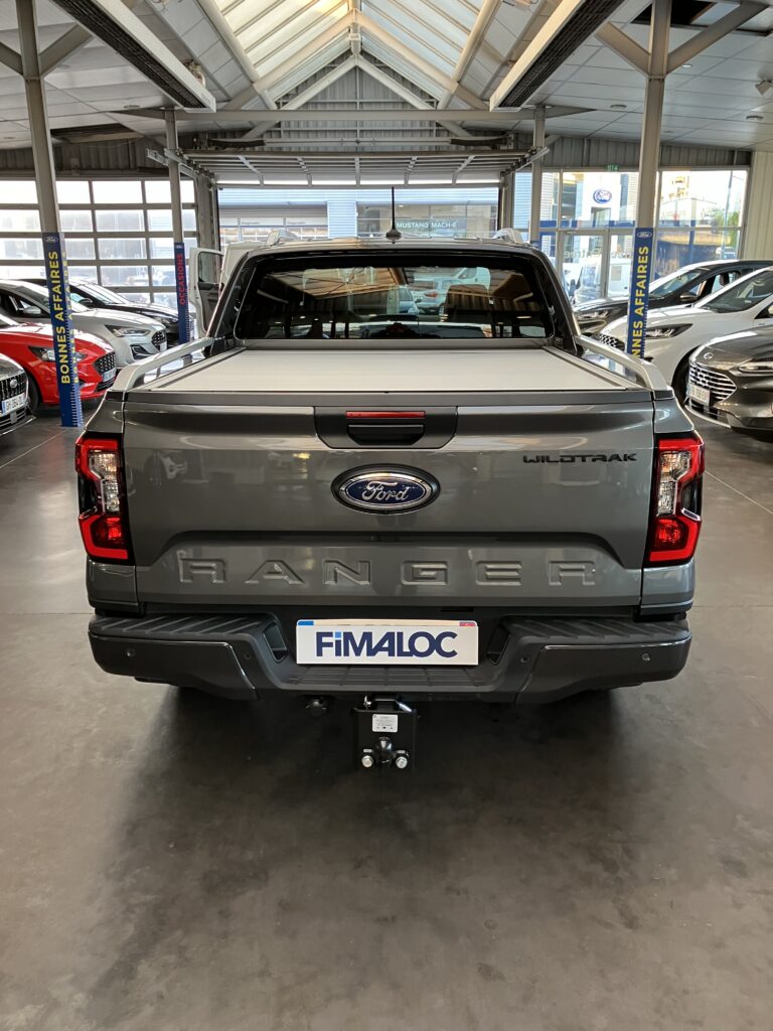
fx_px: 834
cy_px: 516
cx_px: 386
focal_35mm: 28
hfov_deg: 49.7
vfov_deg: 63.4
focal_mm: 3.99
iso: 125
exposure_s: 1/60
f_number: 1.8
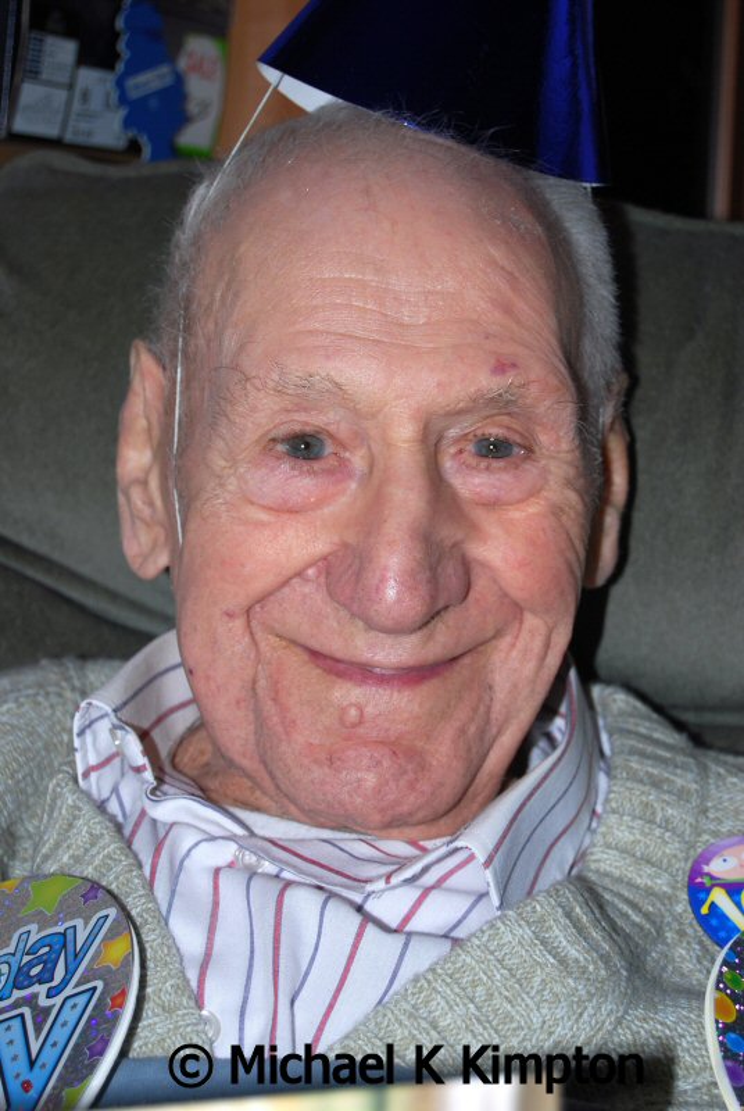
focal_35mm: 82
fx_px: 2548
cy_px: 556
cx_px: 372
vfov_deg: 24.6
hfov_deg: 16.6
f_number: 5.6
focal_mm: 55
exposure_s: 1/60
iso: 200
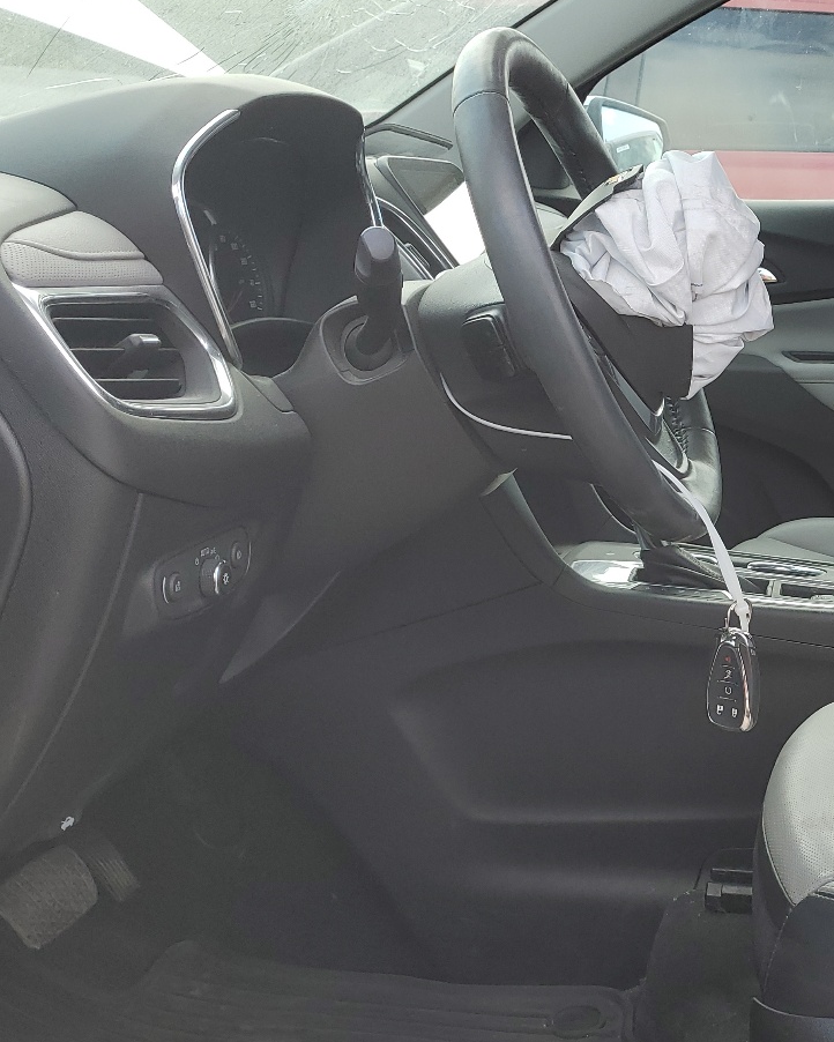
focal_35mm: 45
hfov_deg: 31.3
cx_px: 804
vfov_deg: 41.1
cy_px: 578
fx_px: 1388
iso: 50
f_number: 1.5
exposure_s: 1/526
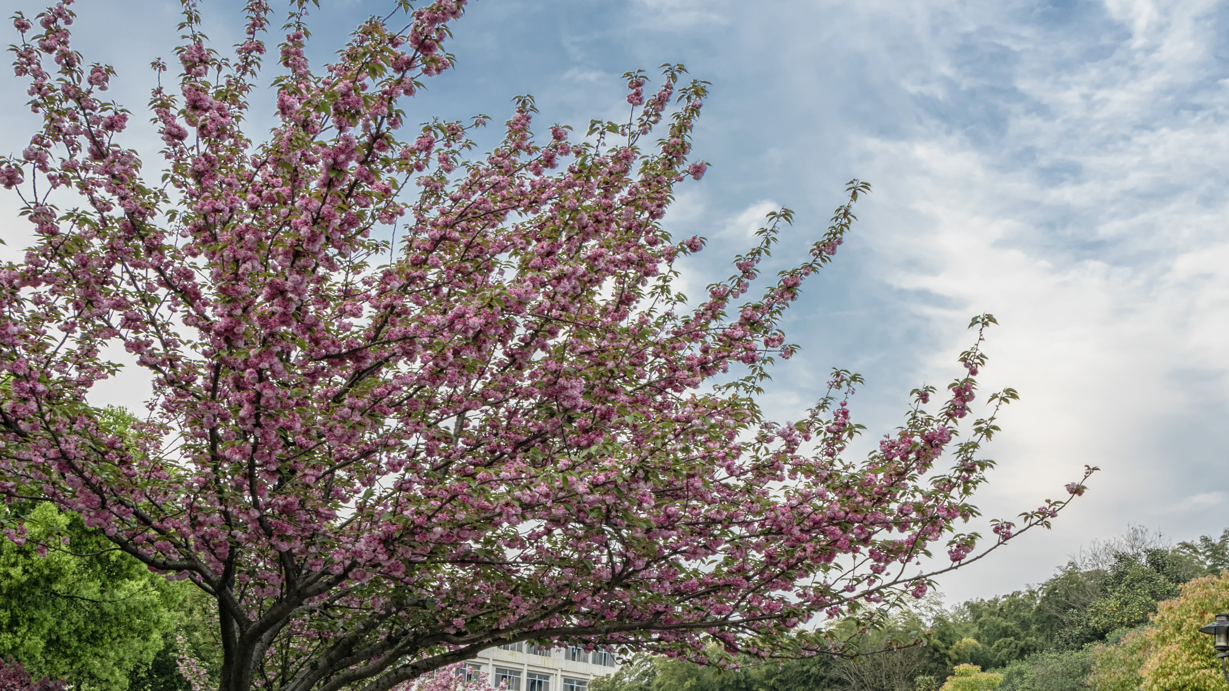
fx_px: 1532
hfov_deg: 43.6
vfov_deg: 25.3
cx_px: 707
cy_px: 449
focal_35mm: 47
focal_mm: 18
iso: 100
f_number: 11
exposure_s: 1/30
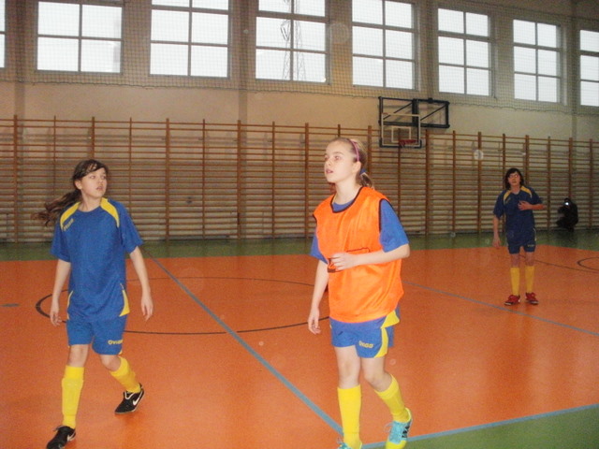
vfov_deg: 39.7
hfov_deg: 51.4
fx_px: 623
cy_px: 224
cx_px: 300
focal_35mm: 36
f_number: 3.5
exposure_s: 1/250
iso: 800
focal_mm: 6.3
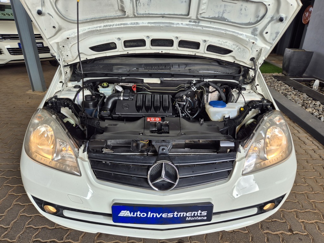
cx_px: 162
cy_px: 122
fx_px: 215
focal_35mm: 23
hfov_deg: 73.9
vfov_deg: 58.9
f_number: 1.8
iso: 25
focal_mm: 5.4
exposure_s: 1/218
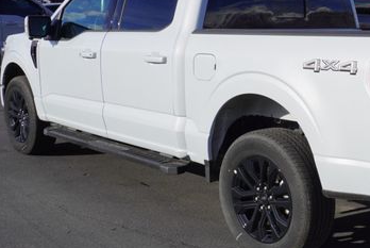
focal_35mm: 58
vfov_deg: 23.5
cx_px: 287
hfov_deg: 33.6
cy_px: 115
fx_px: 596
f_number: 10
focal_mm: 21
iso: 100
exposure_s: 1/200
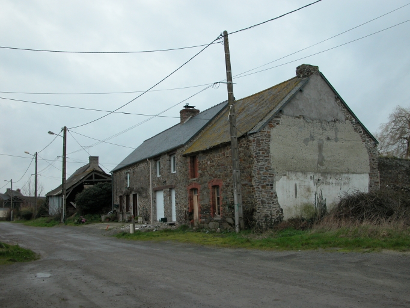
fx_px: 415
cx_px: 205
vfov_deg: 40.7
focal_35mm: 35
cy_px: 154
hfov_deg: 52.6
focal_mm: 8.9
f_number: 4.5
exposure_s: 1/183
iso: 100
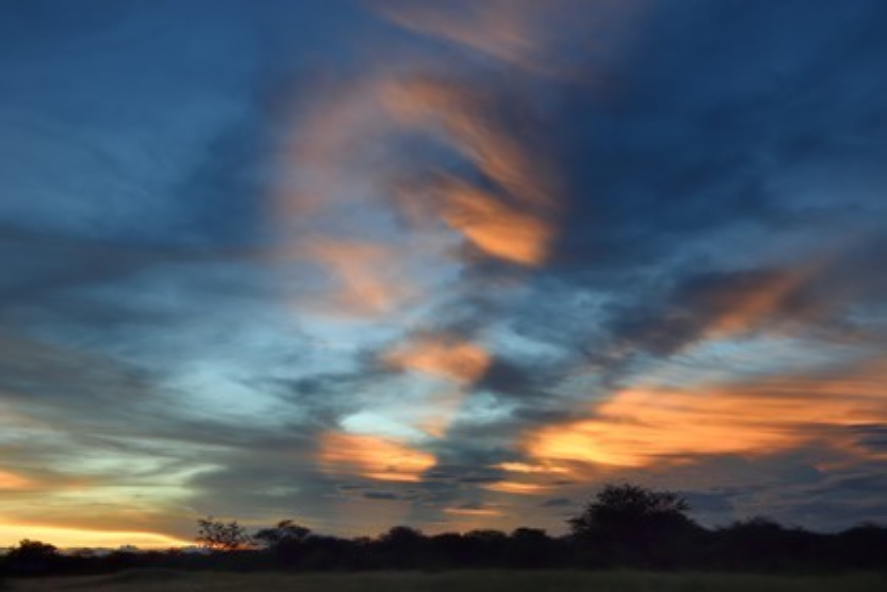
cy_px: 296
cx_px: 444
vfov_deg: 30.5
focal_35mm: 44
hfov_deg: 44.5
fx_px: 1084
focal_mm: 44
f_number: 7.1
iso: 400
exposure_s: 1/80
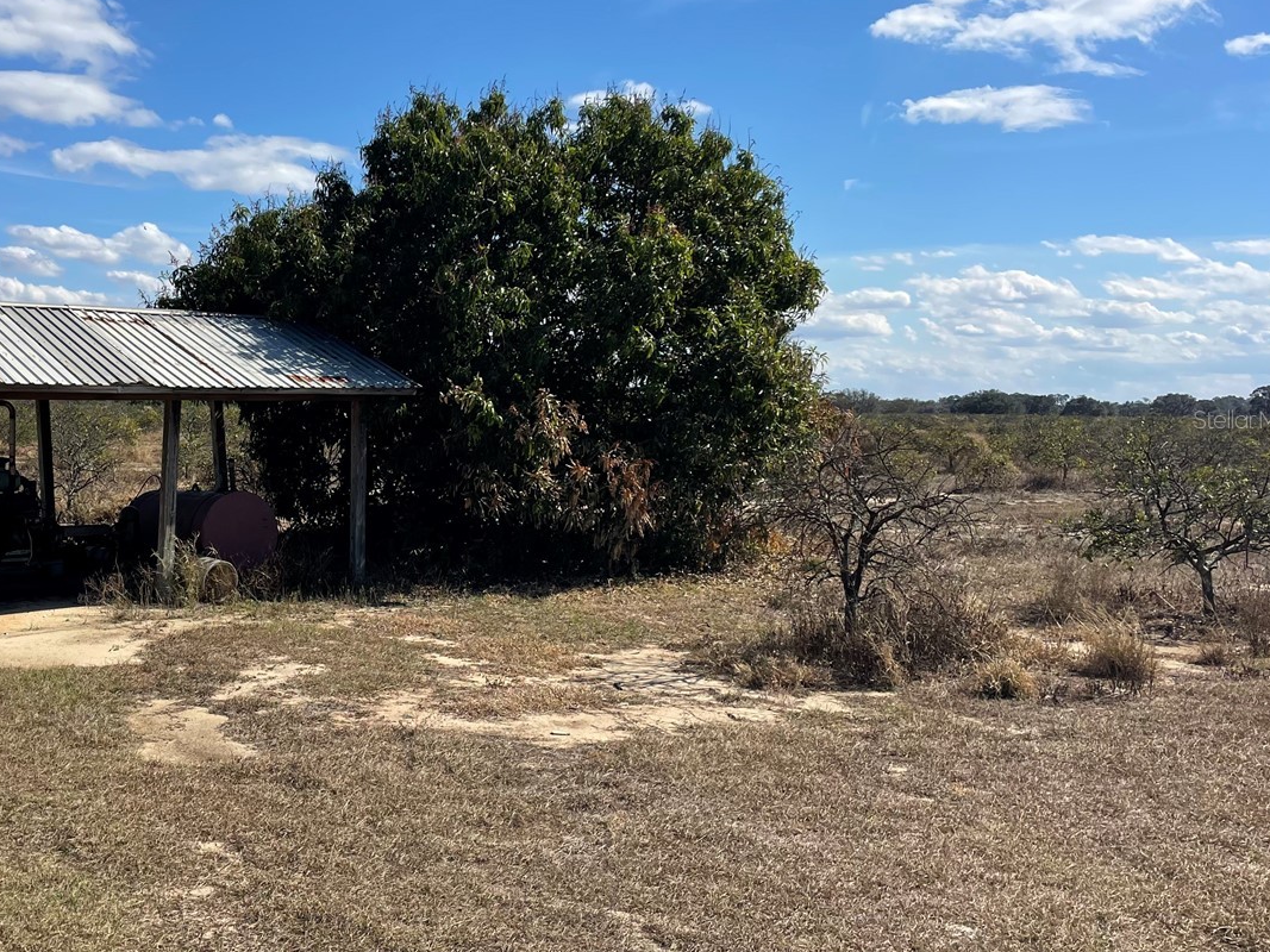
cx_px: 354
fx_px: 1431
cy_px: 419
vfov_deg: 36.8
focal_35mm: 39
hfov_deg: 46.5
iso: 32
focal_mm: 4.2
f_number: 1.6
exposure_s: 1/4132
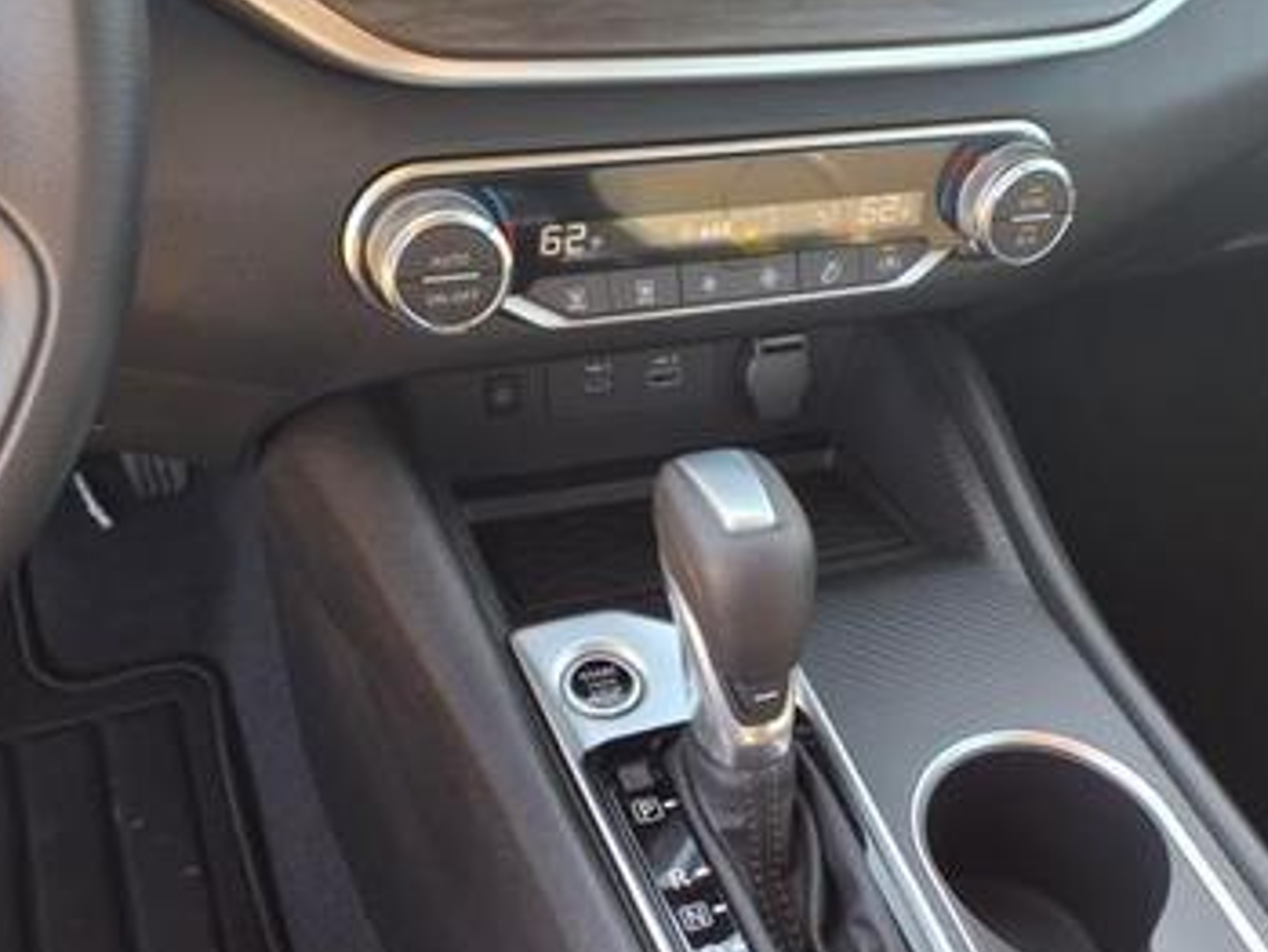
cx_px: 803
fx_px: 1429
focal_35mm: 39
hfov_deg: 47.4
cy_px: 618
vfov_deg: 36.5
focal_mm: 3.58
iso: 40
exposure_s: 1/60.2
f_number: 1.9
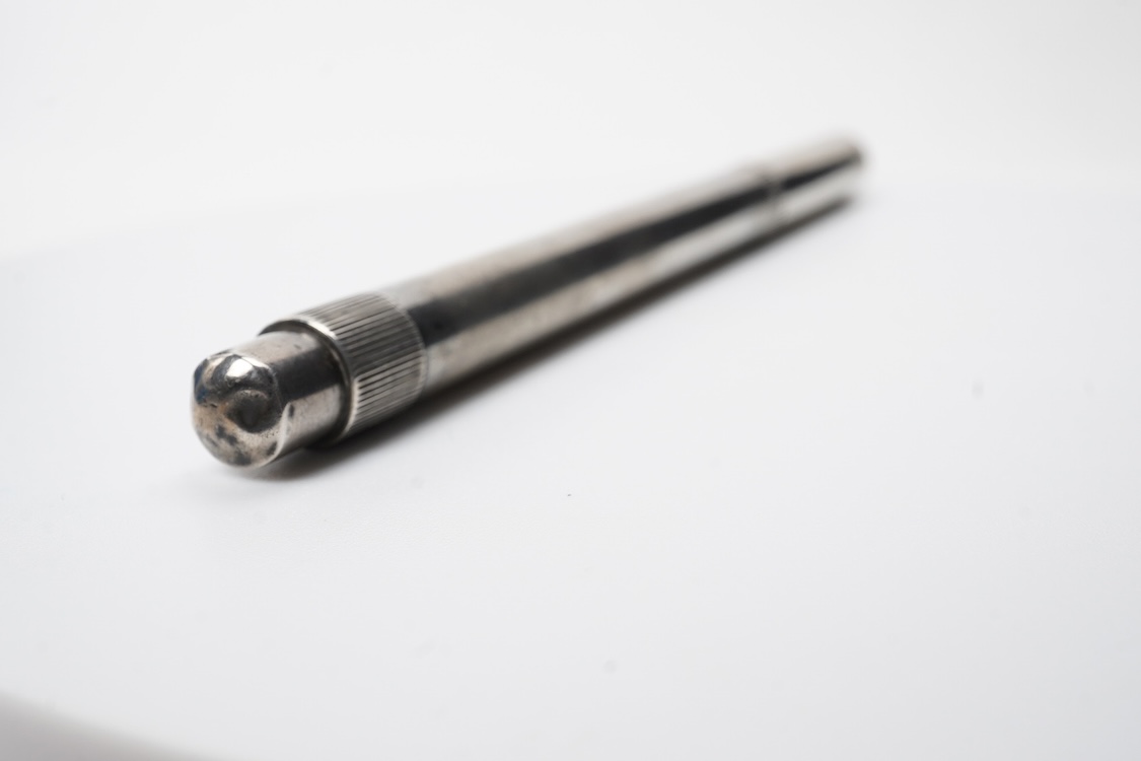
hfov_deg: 43.6
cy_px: 380
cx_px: 570
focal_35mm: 45
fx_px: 1426
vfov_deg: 29.9
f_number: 18
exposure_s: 1/100
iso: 400
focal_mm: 30
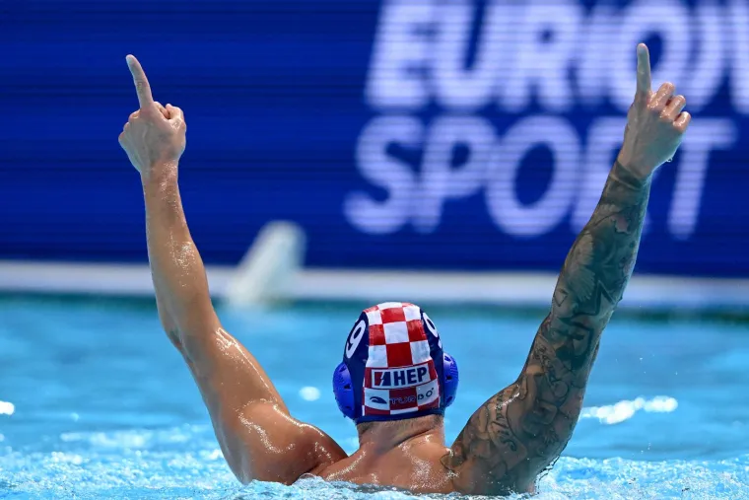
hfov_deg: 5.2
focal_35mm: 400
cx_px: 374
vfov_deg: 3.4
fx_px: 8323
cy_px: 250
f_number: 4
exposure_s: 1/4000
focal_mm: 400
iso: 5000
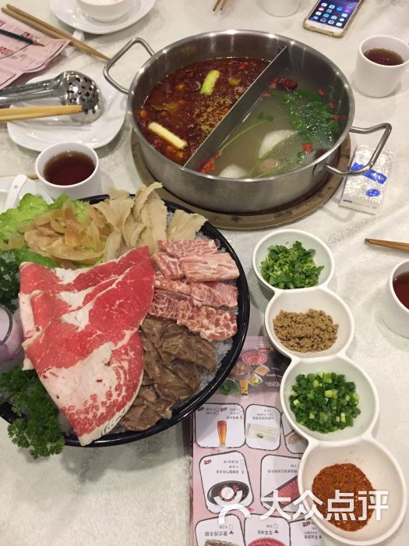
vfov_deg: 61.7
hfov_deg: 48.2
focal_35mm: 29
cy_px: 273
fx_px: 457
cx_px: 204
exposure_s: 1/20
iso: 250
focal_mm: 4.15
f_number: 2.2
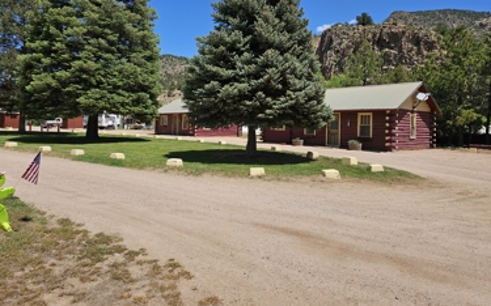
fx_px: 348
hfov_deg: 70.4
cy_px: 119
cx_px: 238
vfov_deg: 47.2
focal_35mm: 26
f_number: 1.7
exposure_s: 1/965
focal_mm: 6.3
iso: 10
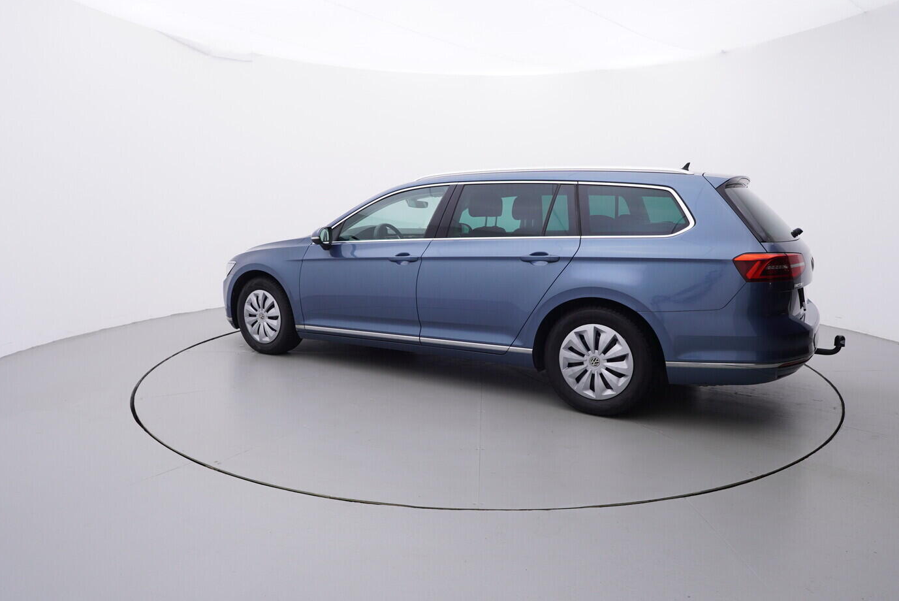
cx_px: 464
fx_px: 588
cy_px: 299
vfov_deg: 54.1
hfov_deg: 74.8
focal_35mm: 24
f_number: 5
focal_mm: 15
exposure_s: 1/80
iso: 200
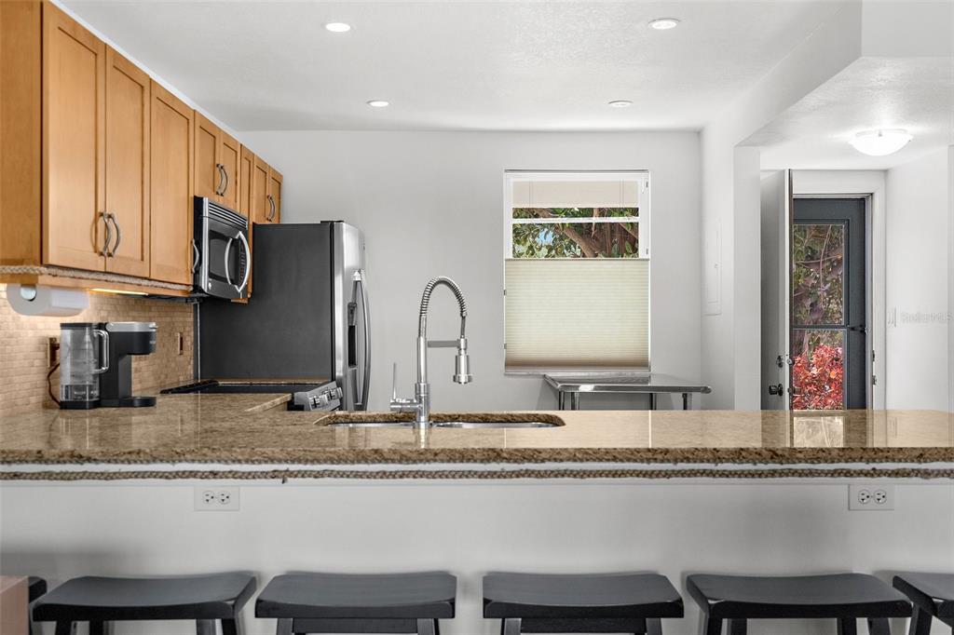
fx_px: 927
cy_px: 318
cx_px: 477
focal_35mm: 35
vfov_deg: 37.8
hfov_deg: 54.4
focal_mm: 35
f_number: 7.1
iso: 400
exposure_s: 1/6
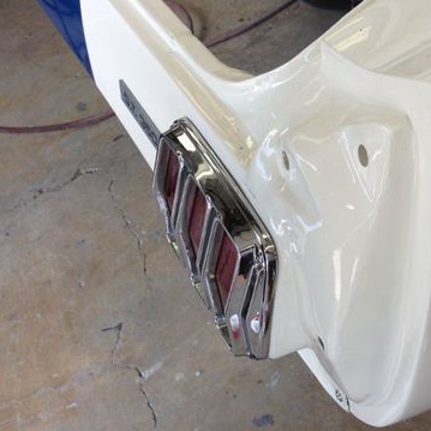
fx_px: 733
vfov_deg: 32.8
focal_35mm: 52
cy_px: 210
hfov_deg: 32.0
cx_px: 339
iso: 50
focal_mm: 4.13
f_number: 2.4
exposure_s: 1/160
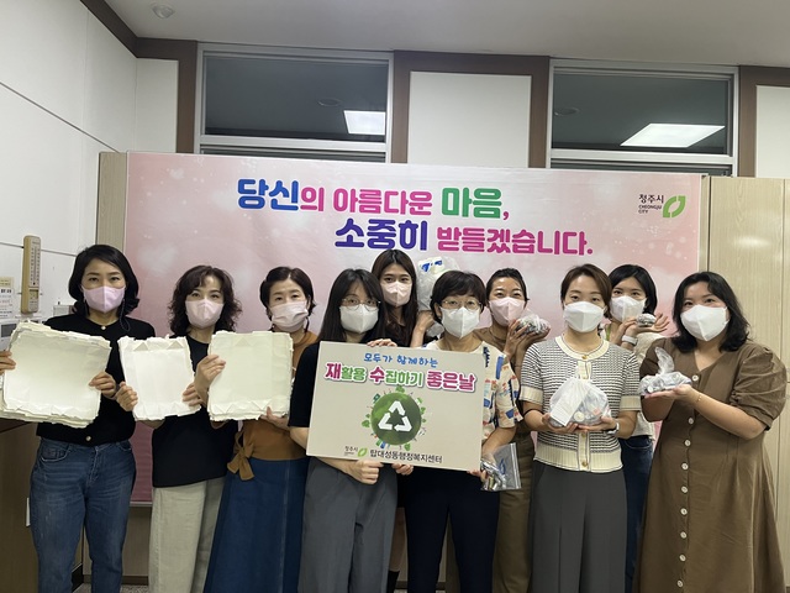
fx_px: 593
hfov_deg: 67.3
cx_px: 395
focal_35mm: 26
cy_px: 296
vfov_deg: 53.1
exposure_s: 1/80
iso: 125
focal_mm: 5.1
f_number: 1.6
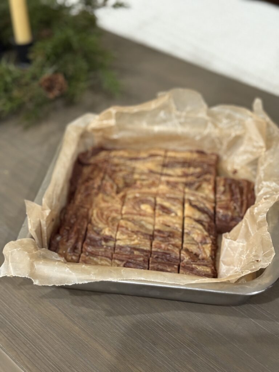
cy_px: 186
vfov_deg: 39.7
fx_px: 516
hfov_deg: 30.3
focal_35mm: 48
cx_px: 140
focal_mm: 6.76
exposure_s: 1/30
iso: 500
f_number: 1.78
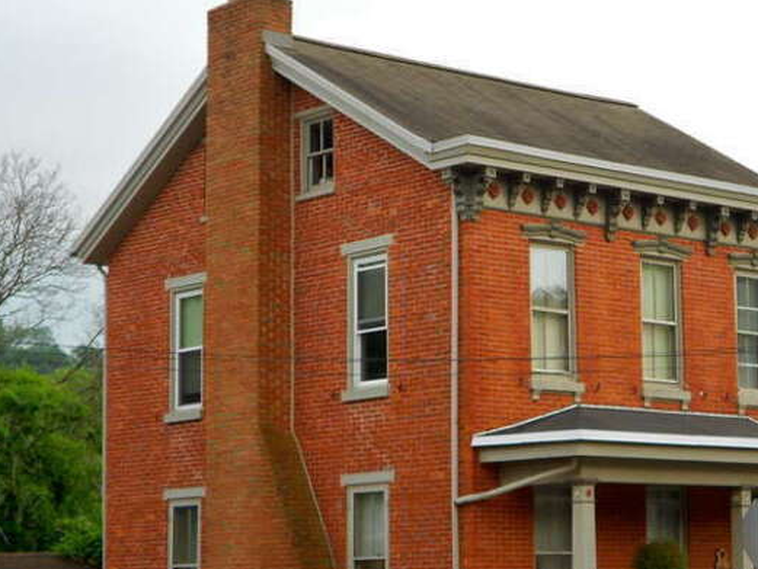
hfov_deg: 22.7
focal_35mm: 86
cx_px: 458
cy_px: 387
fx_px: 1884
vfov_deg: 17.1
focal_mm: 10
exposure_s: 1/60
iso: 80
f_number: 4.9
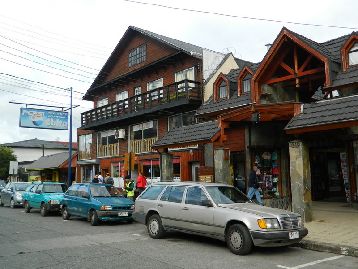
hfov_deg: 52.6
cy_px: 134
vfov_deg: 40.7
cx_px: 179
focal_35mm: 35
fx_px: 362
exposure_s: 1/400
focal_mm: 6.2
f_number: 3.3
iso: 80
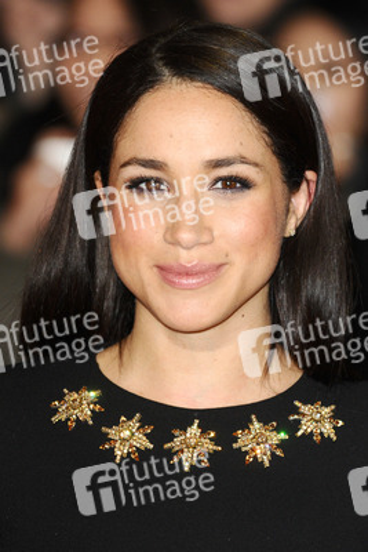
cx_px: 184
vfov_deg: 7.4
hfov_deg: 5.0
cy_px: 276
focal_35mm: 278
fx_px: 4251
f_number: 4.5
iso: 640
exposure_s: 1/200
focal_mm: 185
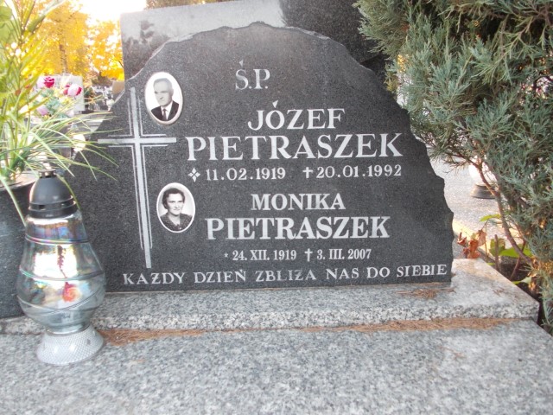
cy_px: 208
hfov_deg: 63.4
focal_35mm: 28
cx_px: 276
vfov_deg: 49.7
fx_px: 447
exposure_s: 1/40
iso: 80
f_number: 2.7
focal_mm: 4
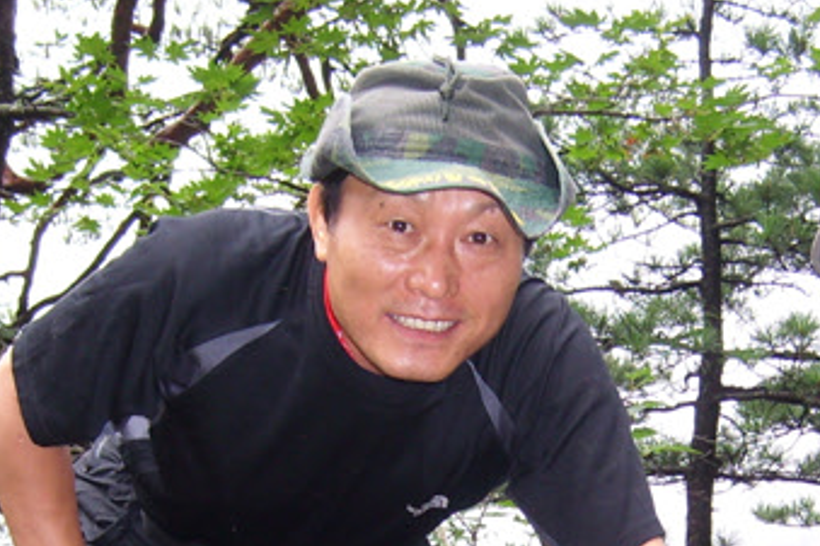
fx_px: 1959
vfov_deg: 15.3
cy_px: 657
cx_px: 559
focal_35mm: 86
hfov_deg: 23.5
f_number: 2.8
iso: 50
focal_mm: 5.8
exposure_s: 1/30
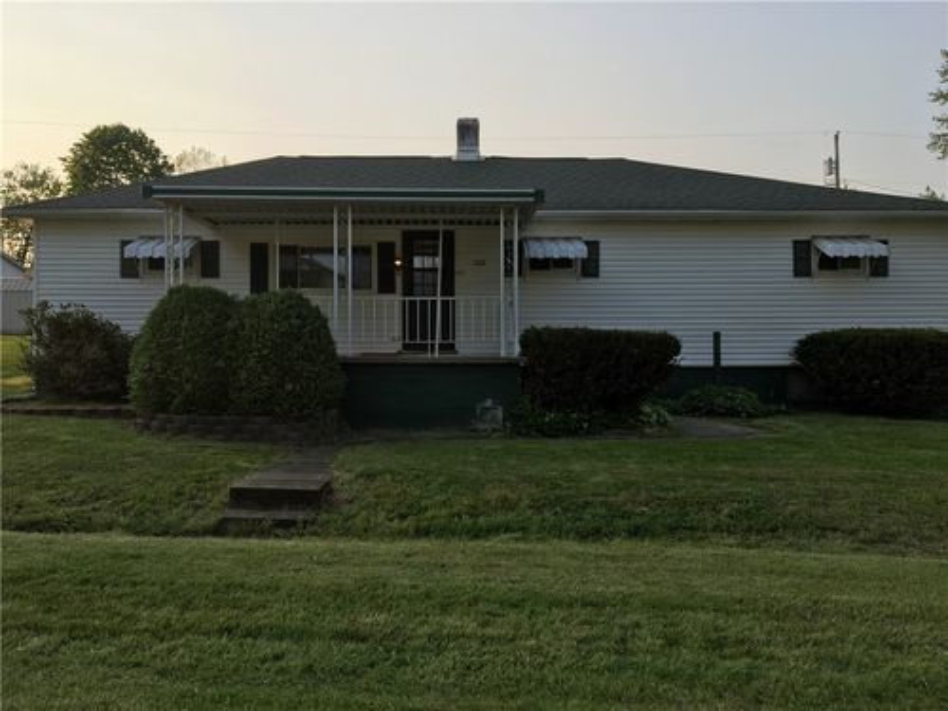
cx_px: 474
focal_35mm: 29
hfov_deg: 61.7
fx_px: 794
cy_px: 356
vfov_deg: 48.2
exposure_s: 1/836
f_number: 2.2
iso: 25
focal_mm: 4.15
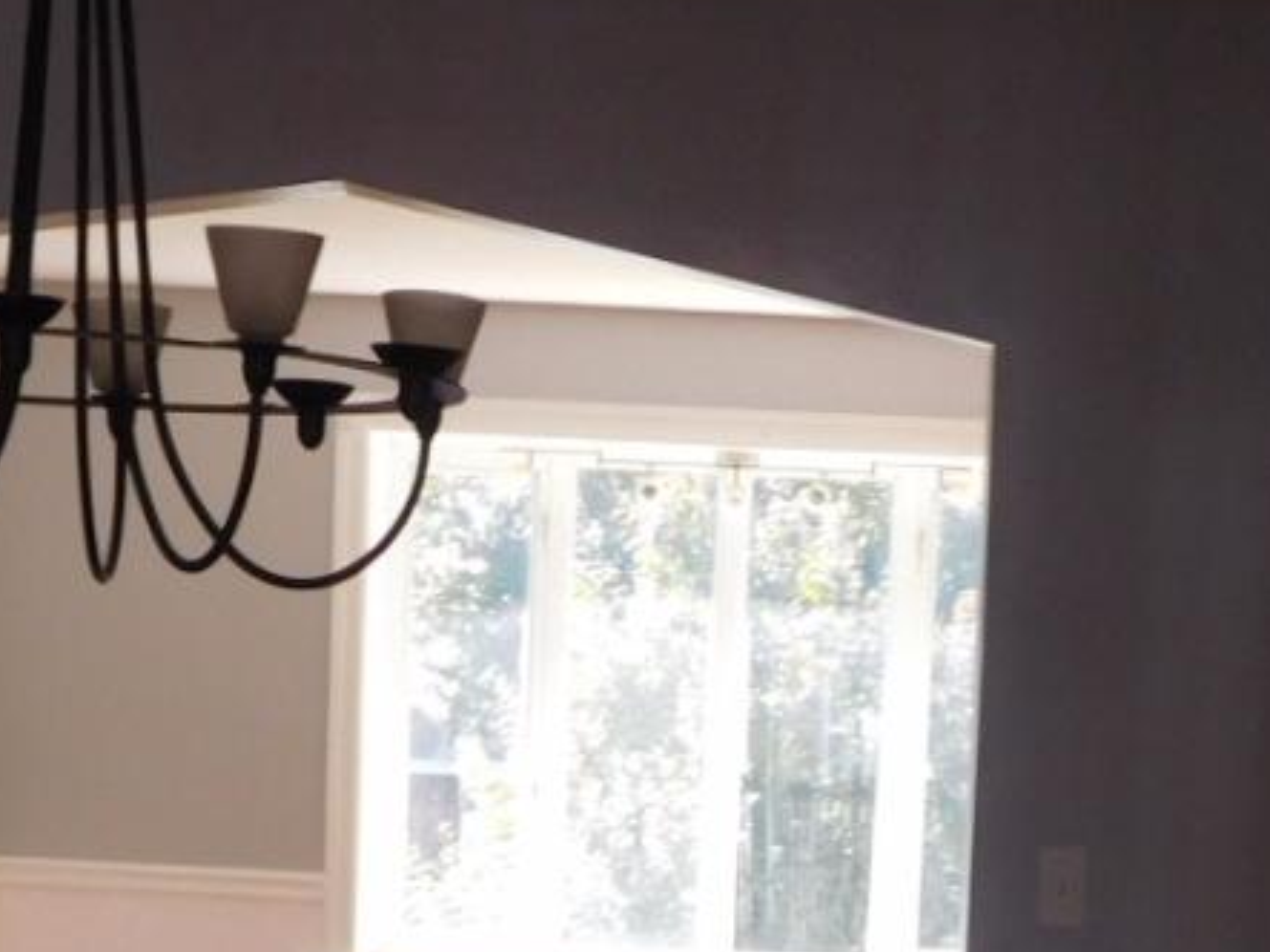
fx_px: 3338
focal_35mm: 91
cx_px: 714
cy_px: 1293
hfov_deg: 21.5
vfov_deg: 15.3
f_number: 3.5
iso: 125
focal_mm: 5
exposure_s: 1/100
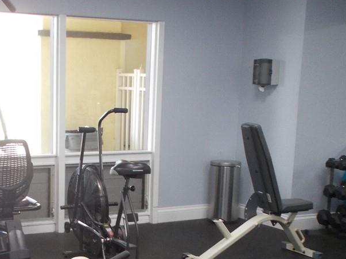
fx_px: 690
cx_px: 111
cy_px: 226
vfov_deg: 20.9
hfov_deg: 28.0
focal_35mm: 69
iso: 200
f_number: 3.2
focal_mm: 4.6
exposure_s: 1/25
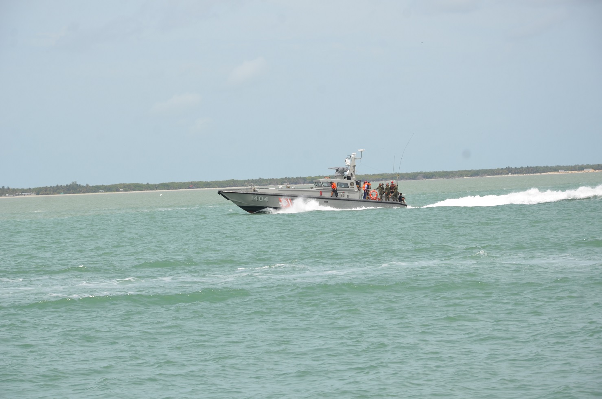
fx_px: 2629
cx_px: 301
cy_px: 200
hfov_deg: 13.1
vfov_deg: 8.7
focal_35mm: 158
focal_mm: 105
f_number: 9
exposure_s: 1/320
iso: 100
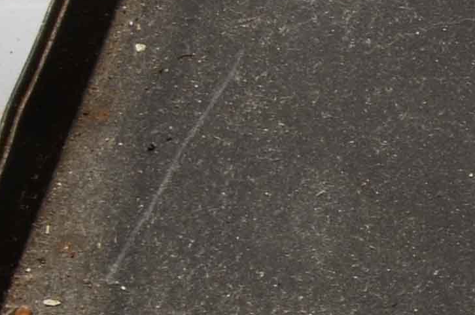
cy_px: 367
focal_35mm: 326
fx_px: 4293
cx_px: 1418
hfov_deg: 5.9
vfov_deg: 4.2
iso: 200
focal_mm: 32
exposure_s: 1/160
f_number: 18
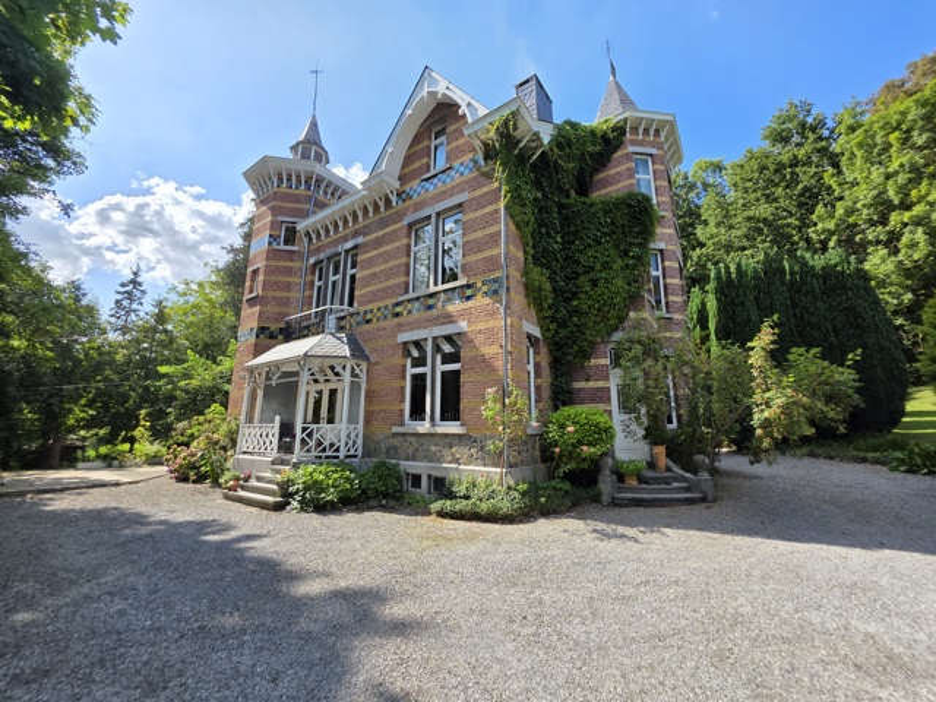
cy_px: 351
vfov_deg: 89.9
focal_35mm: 13
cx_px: 468
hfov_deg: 106.2
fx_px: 352
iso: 40
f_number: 1.9
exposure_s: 1/1192
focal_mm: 2.2
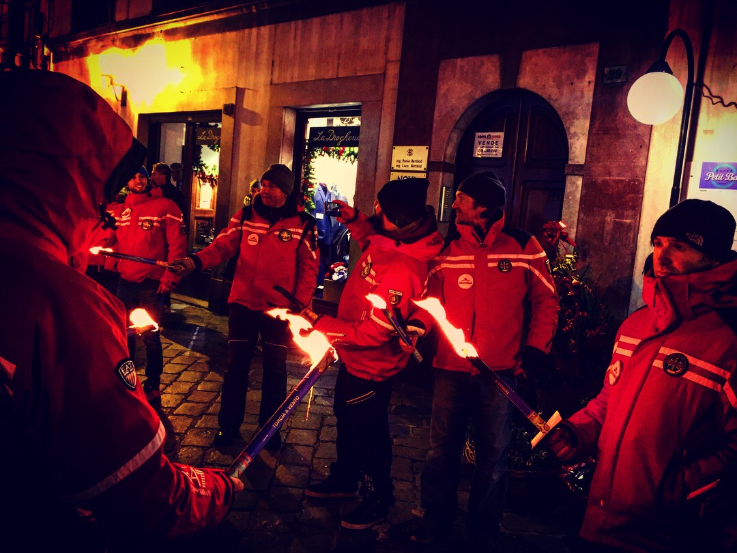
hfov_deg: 61.7
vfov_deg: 48.2
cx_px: 368
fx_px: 617
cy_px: 276
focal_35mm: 29
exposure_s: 1/17
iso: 250
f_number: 2.2
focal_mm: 4.15
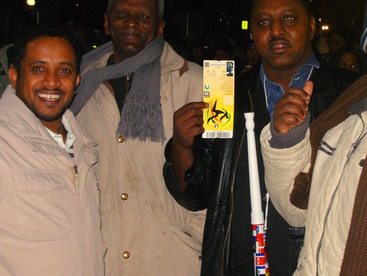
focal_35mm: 92
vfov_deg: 16.1
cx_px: 222
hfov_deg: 21.3
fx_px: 976
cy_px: 155
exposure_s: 1/114
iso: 282
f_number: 3.4
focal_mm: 10.5
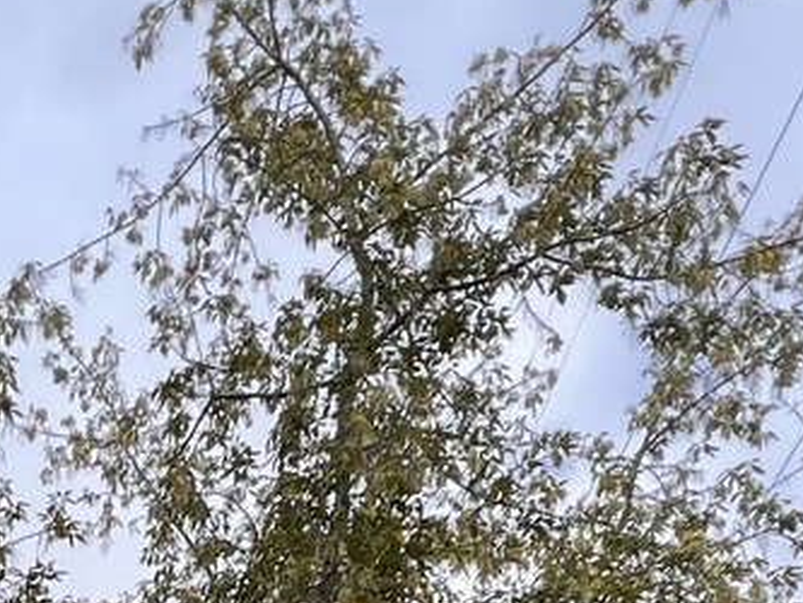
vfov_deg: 13.1
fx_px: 1740
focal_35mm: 75
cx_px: -96
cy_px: 1551
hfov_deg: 24.2
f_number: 1.8
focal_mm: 1.57
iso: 32
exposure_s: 1/326
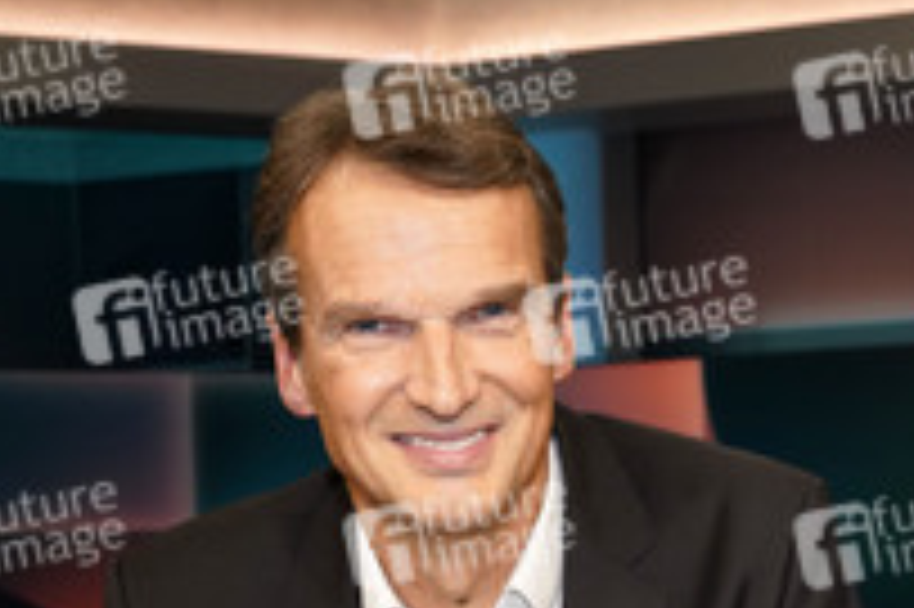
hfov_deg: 28.4
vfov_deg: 18.5
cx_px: 520
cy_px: 649
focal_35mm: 71
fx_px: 1801
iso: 2000
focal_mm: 32
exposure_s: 1/125
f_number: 5.6
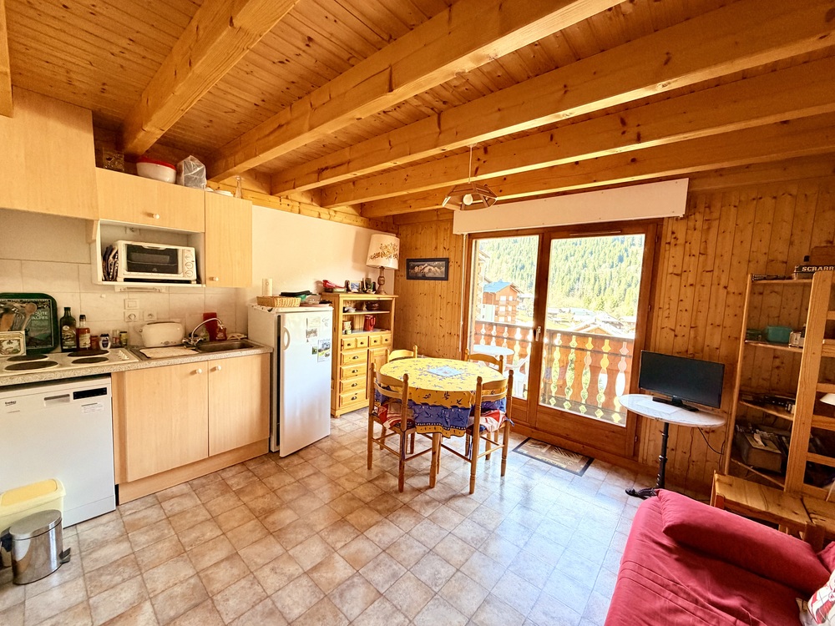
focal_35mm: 14
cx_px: 418
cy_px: 313
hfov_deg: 102.1
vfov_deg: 85.7
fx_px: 338
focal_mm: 2.22
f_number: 2.2
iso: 250
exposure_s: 1/121
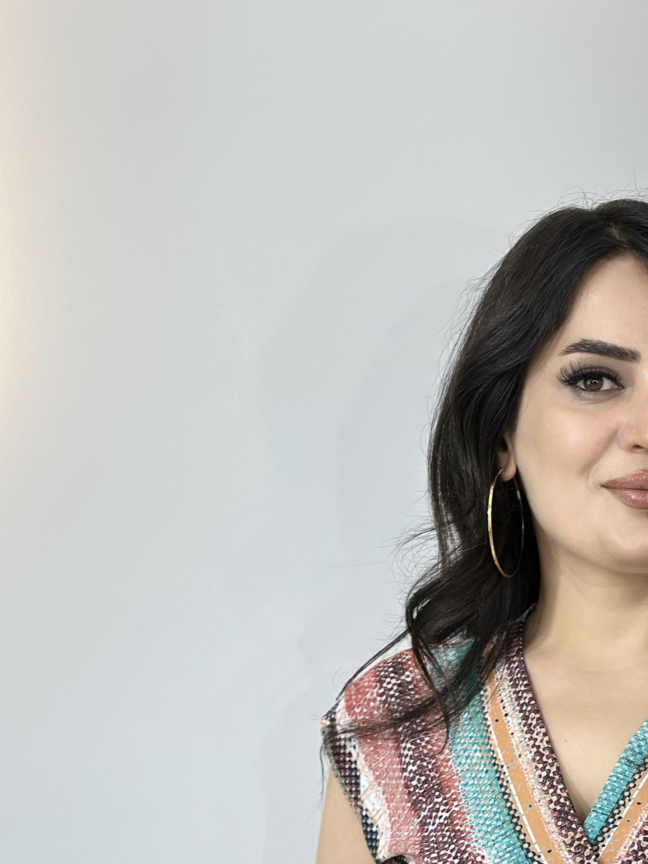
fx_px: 2446
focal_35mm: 98
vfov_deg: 19.6
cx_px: 633
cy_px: 822
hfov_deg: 14.9
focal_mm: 6.86
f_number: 1.78
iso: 64
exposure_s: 1/146
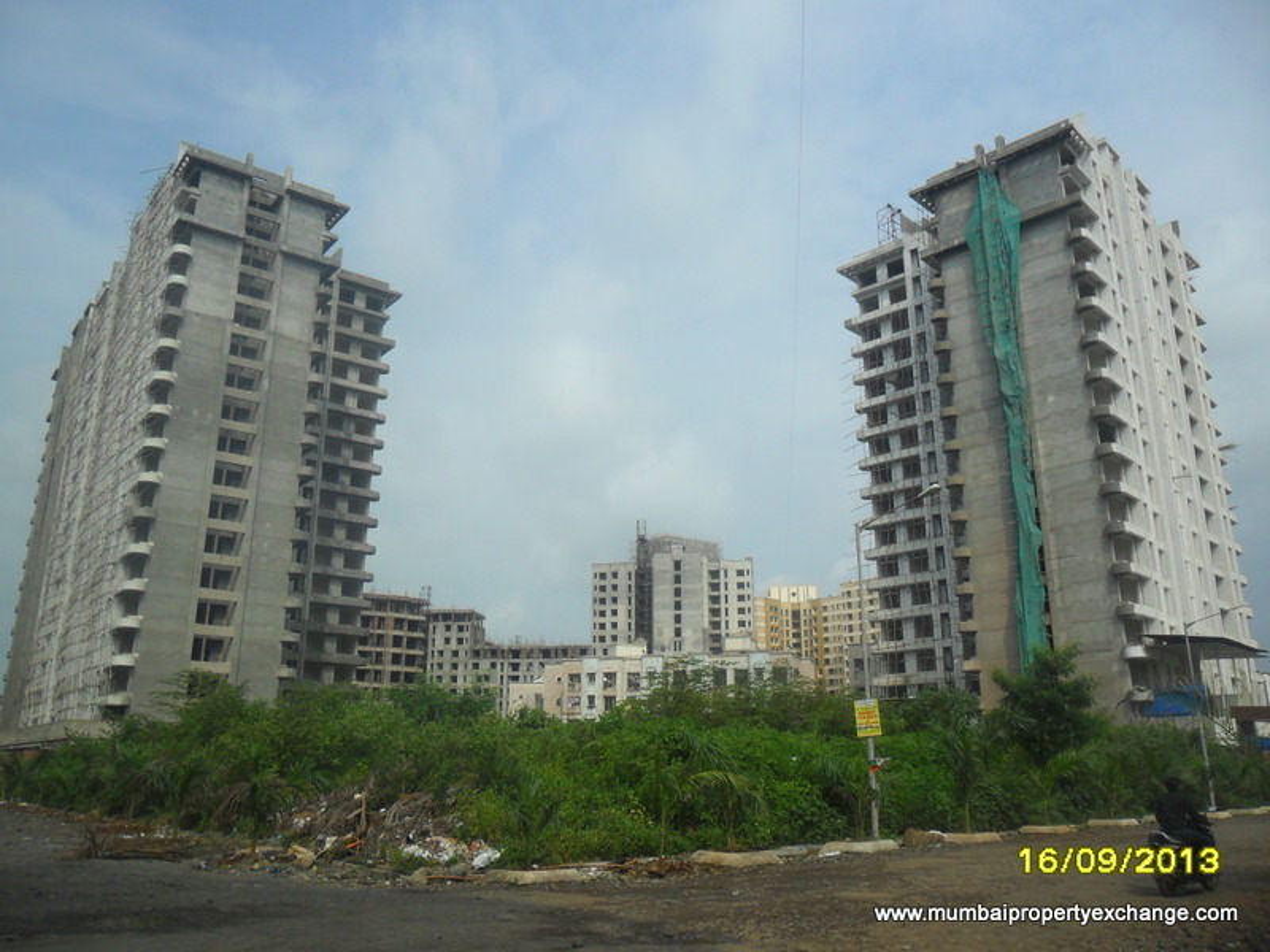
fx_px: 991
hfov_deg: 65.3
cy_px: 476
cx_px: 635
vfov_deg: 51.4
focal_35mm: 27
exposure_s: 1/350
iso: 100
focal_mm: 4.9
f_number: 8.9
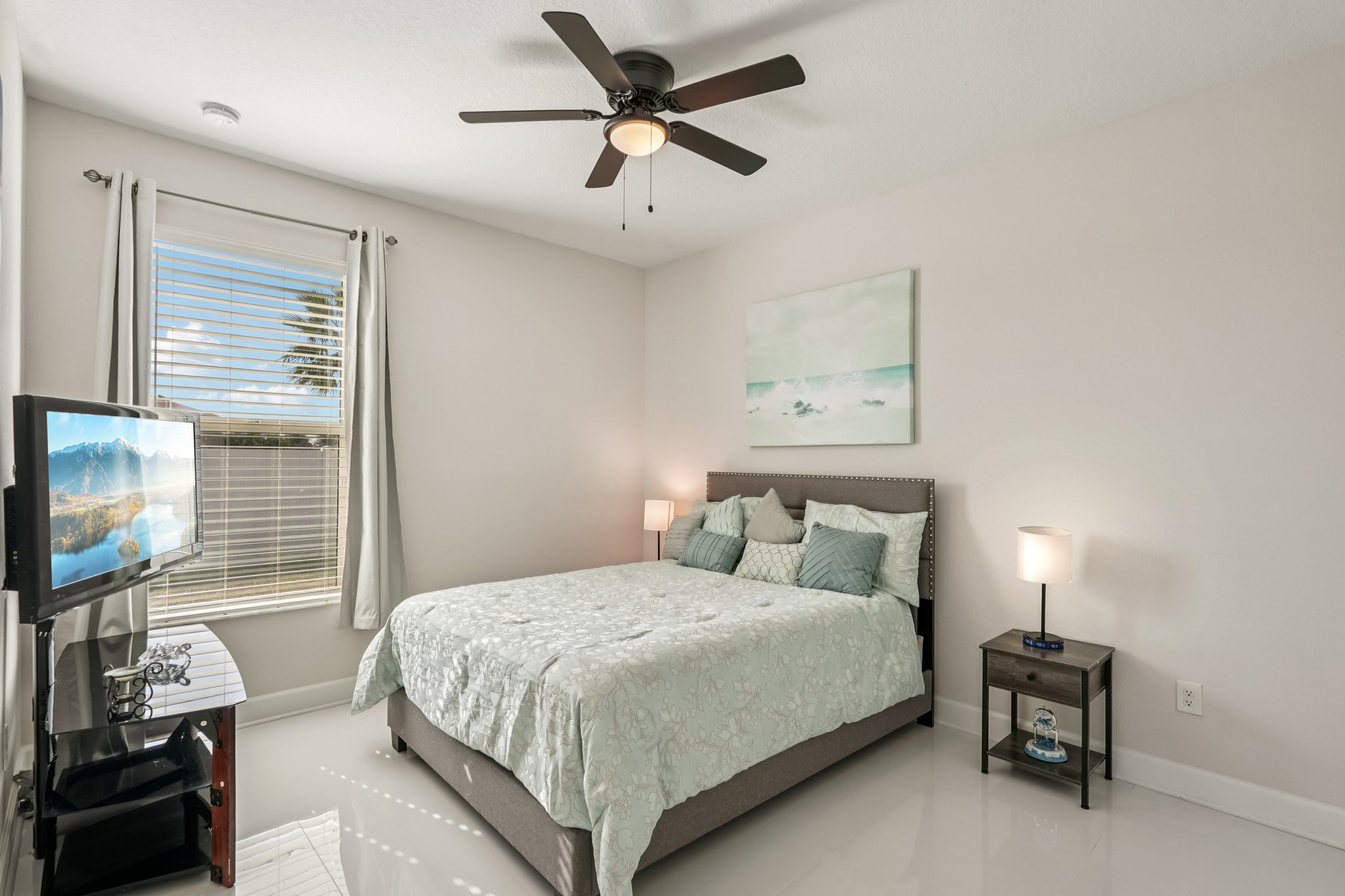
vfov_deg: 70.4
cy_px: 448
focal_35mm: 17
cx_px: 672
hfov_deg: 93.3
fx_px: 635
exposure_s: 1/100
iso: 400
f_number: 8
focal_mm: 17
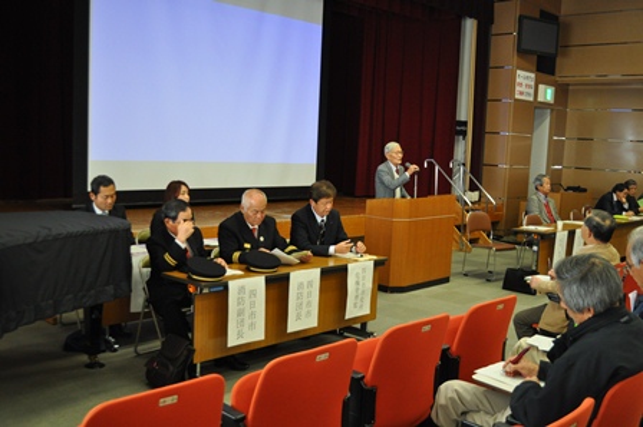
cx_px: 322
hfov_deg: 53.2
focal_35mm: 36
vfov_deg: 36.8
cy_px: 214
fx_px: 643
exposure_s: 1/50
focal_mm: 24
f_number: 4
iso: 800
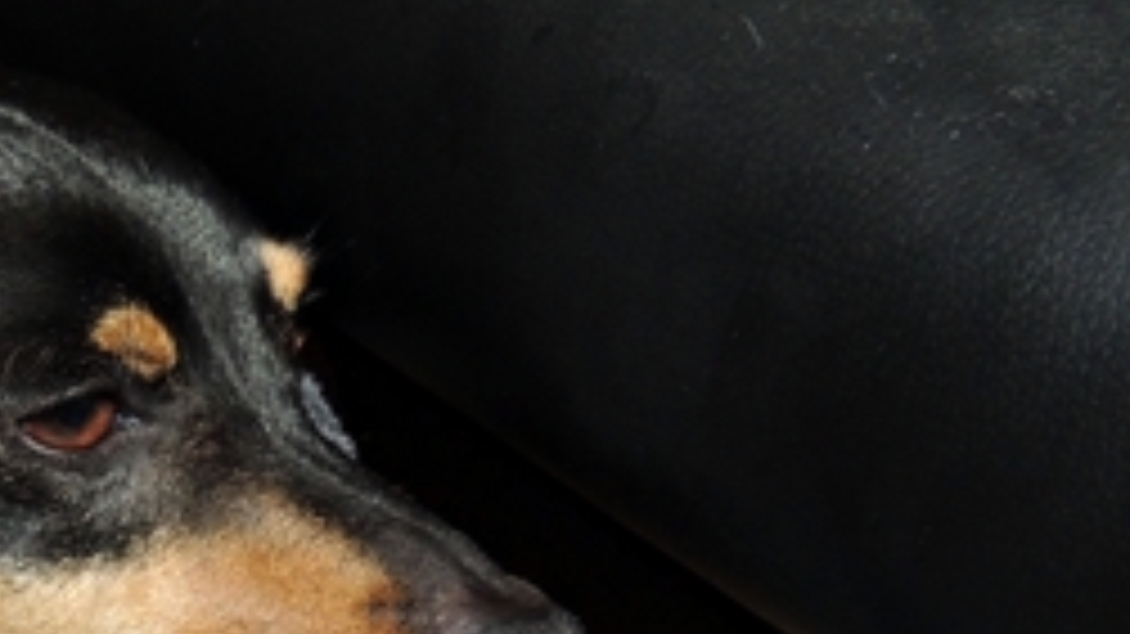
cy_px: 785
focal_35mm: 73
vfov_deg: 15.8
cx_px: -315
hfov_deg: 25.3
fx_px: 2187
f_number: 3
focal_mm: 4.3
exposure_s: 1/30
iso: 200
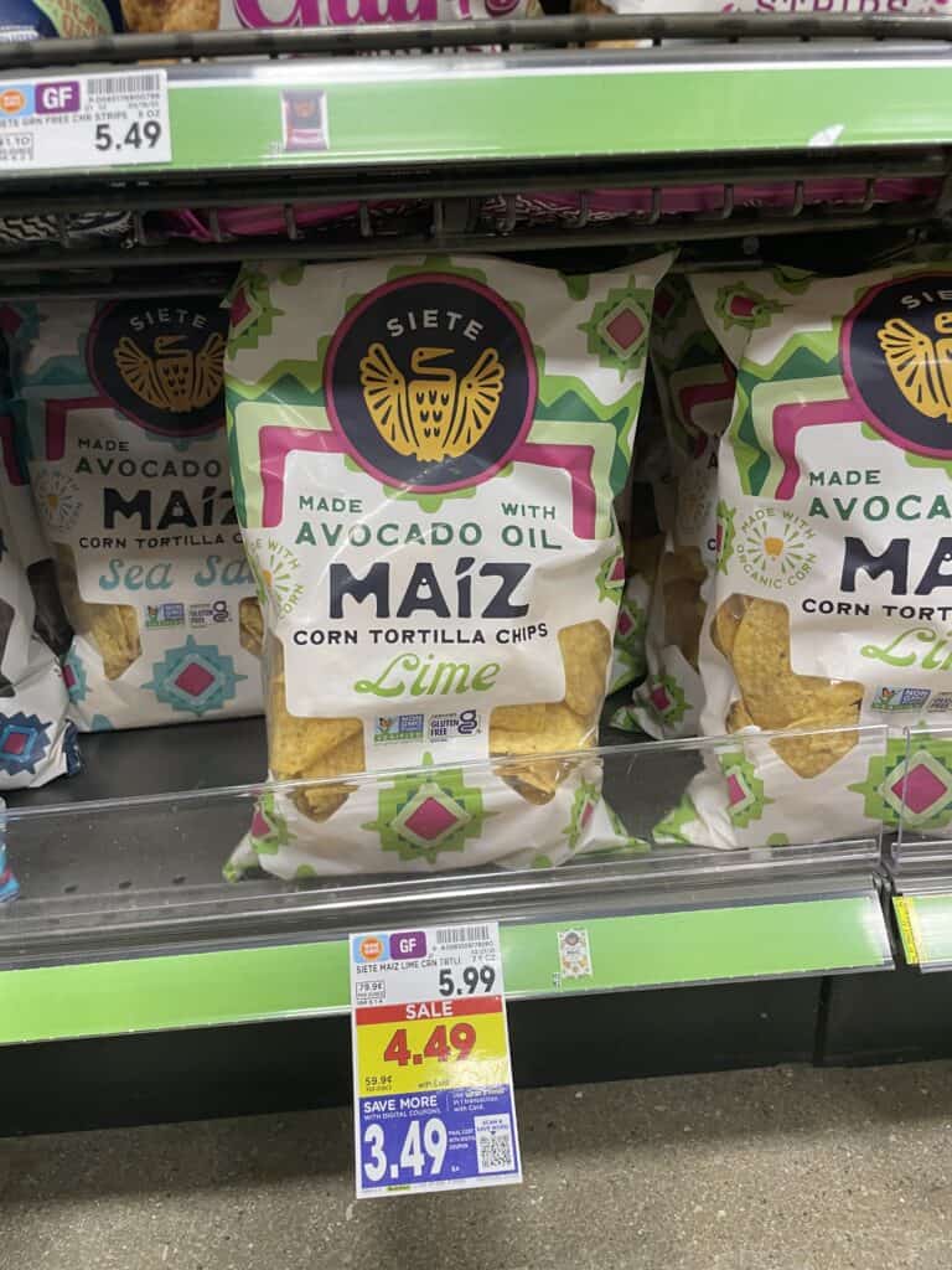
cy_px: 635
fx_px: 953
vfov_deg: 67.3
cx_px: 476
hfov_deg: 53.1
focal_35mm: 26
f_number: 1.6
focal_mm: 4.2
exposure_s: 1/60
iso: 125
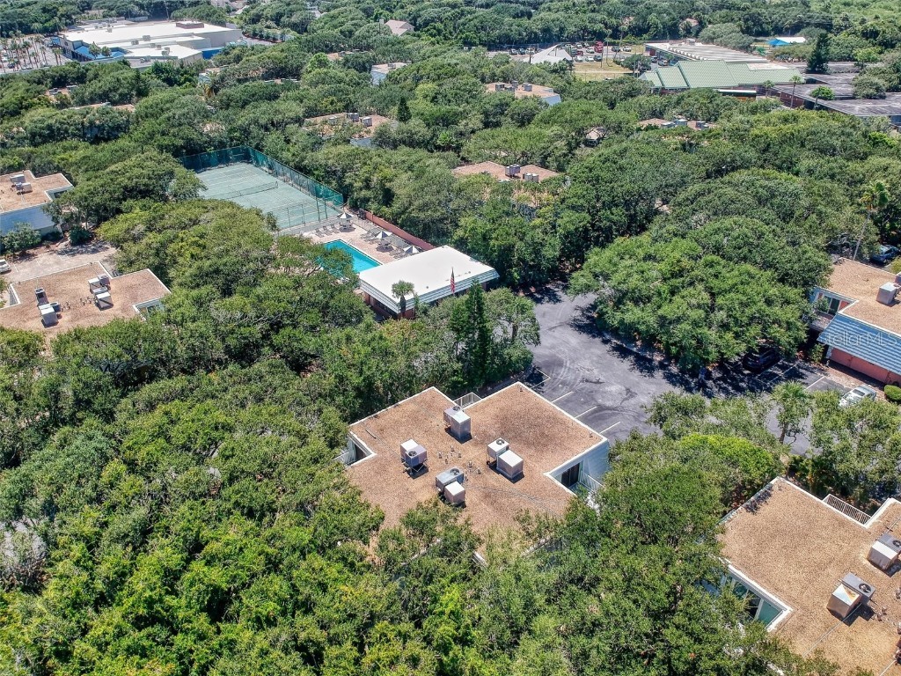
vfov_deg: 54.9
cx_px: 450
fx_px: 651
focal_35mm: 25
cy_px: 338
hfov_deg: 69.4
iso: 100
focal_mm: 4.49
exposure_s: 1/1000
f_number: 2.6
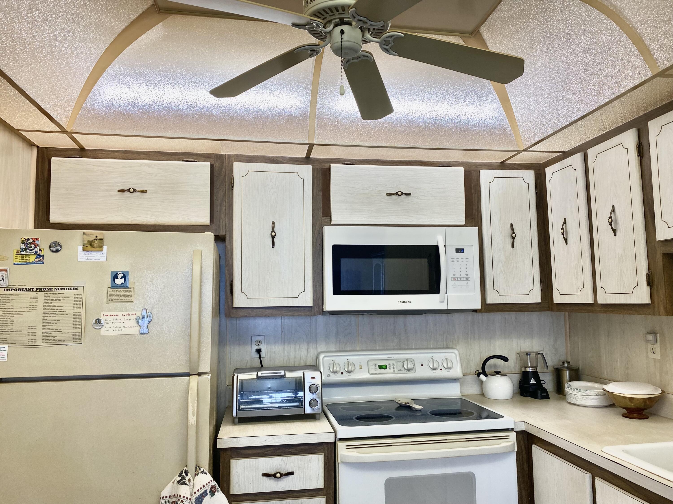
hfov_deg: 67.3
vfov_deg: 53.1
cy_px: 252
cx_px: 336
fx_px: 505
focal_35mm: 26
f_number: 1.8
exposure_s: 1/120
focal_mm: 4.25
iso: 100
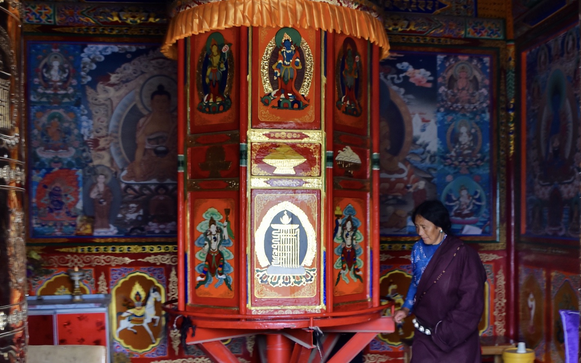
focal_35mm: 43
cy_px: 238
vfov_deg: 29.7
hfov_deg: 46.1
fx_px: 681
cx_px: 334
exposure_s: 1/60
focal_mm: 24
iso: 500
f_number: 4
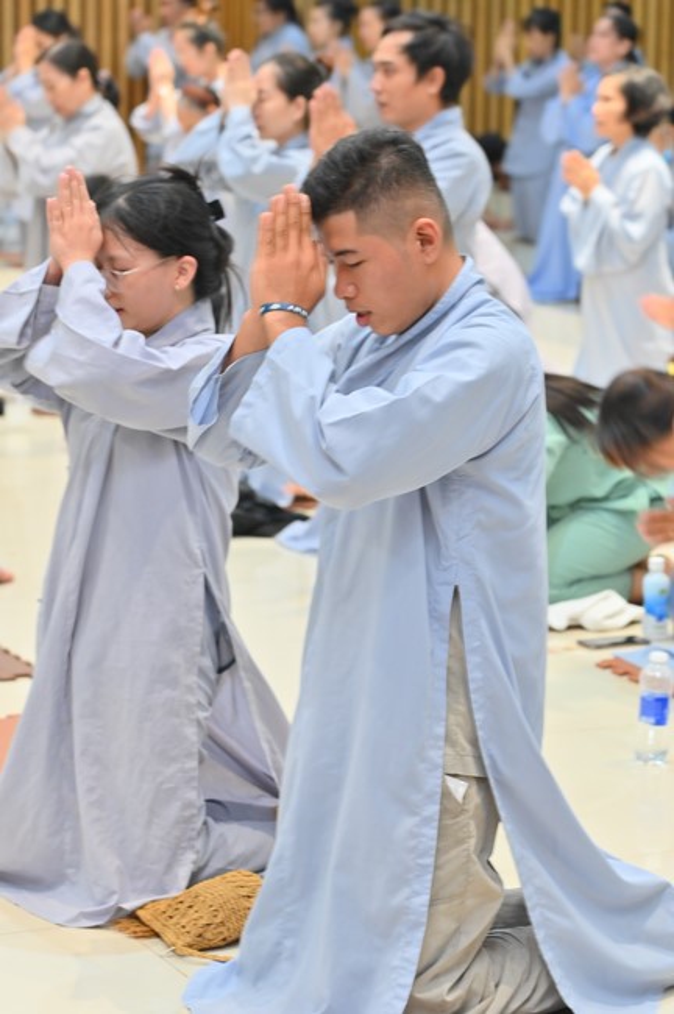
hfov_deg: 11.4
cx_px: 337
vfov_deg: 17.1
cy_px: 507
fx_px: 3377
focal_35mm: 120
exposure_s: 1/60
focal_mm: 120
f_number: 5
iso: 1600
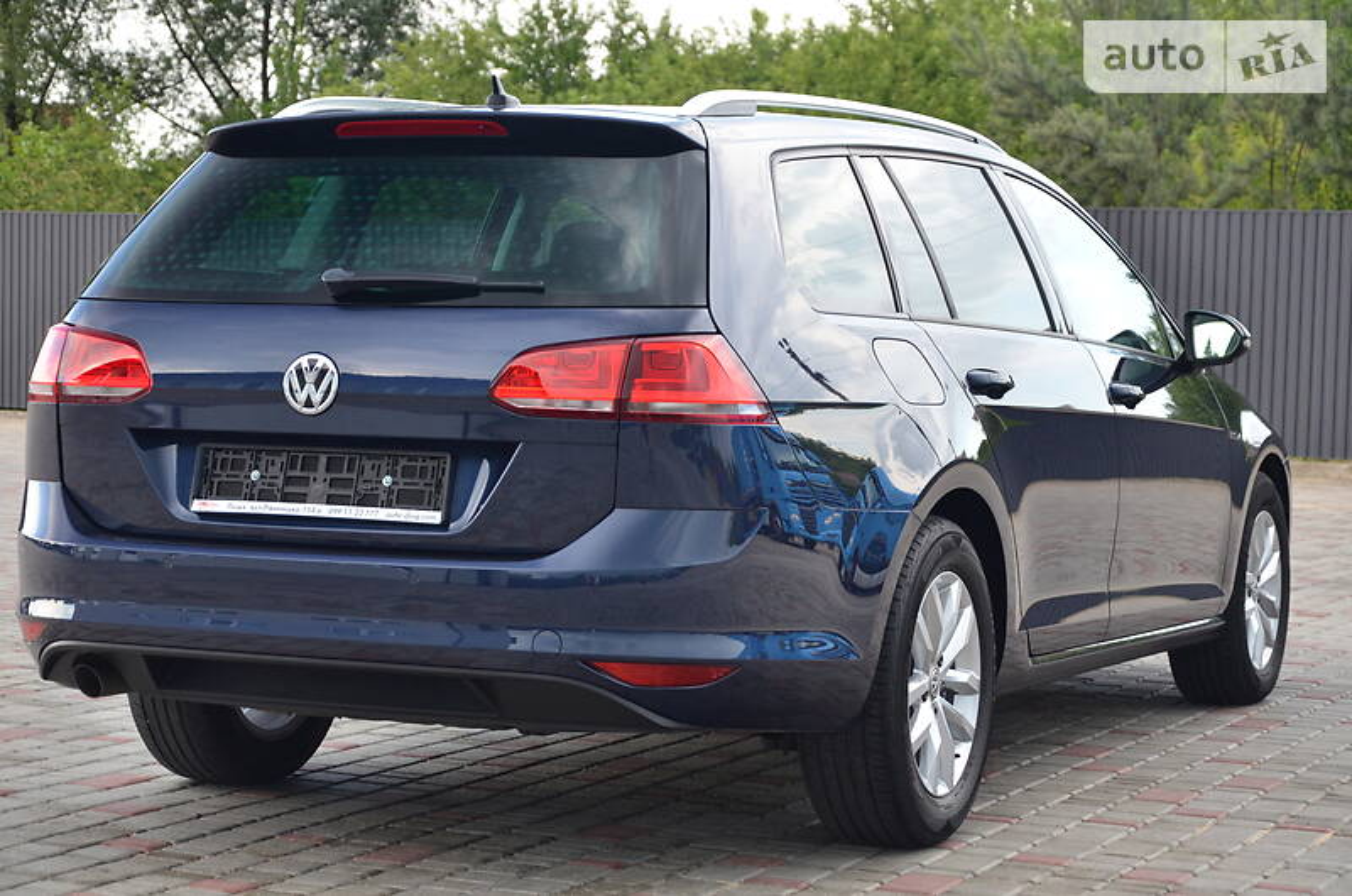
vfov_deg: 18.1
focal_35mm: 75
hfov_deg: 27.0
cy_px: 448
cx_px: 676
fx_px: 2811
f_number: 5
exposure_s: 1/60
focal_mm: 50
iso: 560
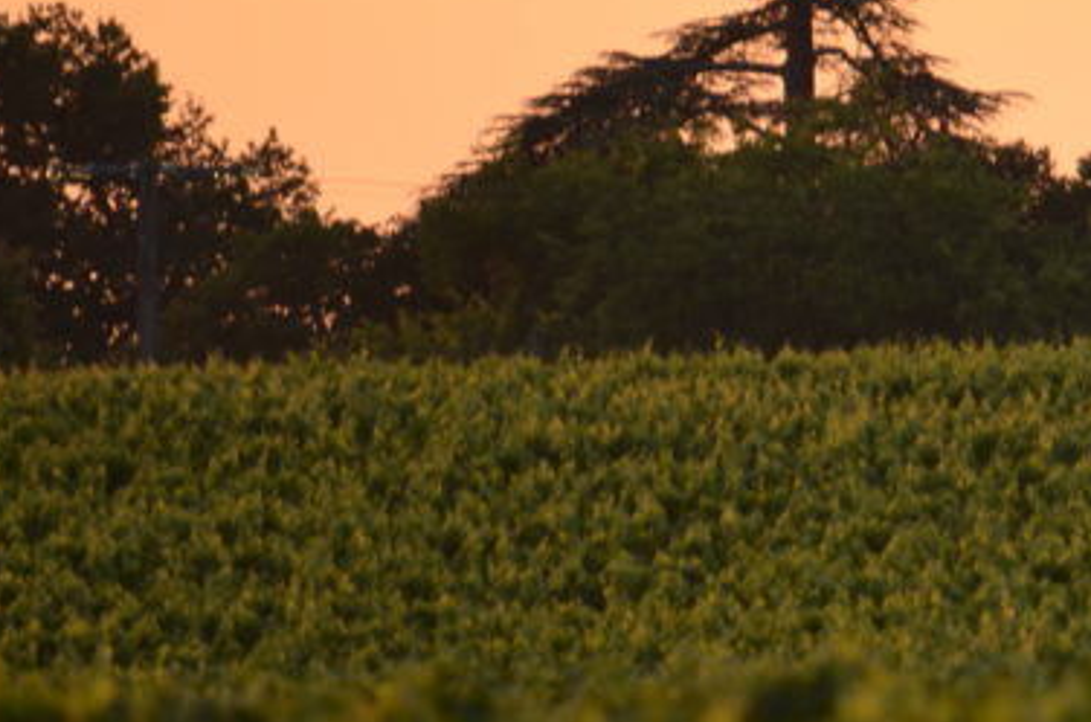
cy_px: 429
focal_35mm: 1226
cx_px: 1256
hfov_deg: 1.7
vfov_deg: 1.1
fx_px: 37076
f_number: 5.6
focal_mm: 300
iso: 125
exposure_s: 1/200
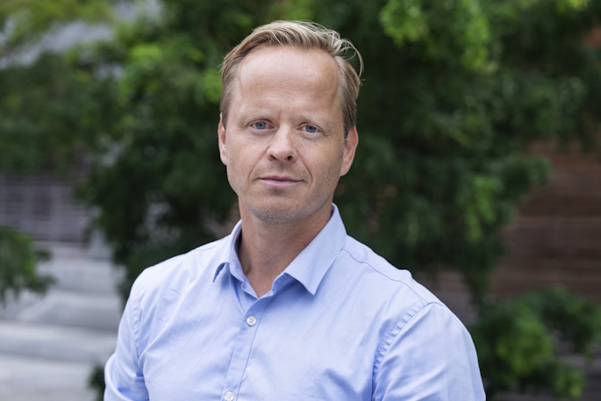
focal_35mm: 70
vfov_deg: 19.5
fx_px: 1169
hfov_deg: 28.8
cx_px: 300
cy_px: 200
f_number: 4
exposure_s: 1/200
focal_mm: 70
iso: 250
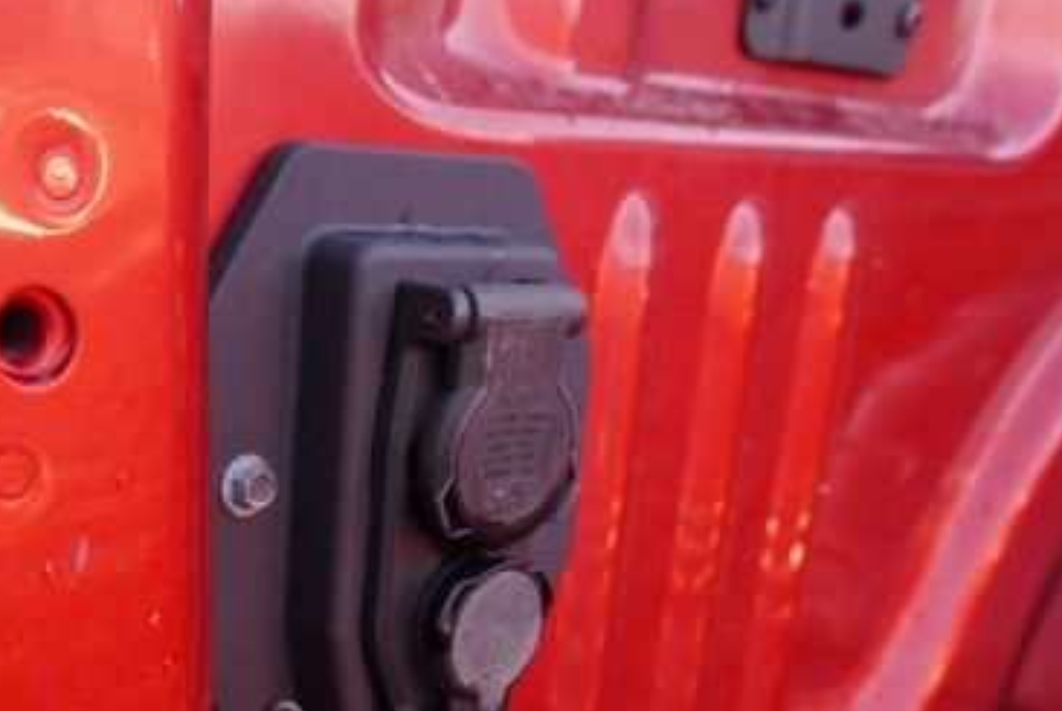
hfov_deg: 44.1
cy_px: 589
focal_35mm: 42
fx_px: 1240
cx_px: 209
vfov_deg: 31.0
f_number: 4
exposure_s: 1/60
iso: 160
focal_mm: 16
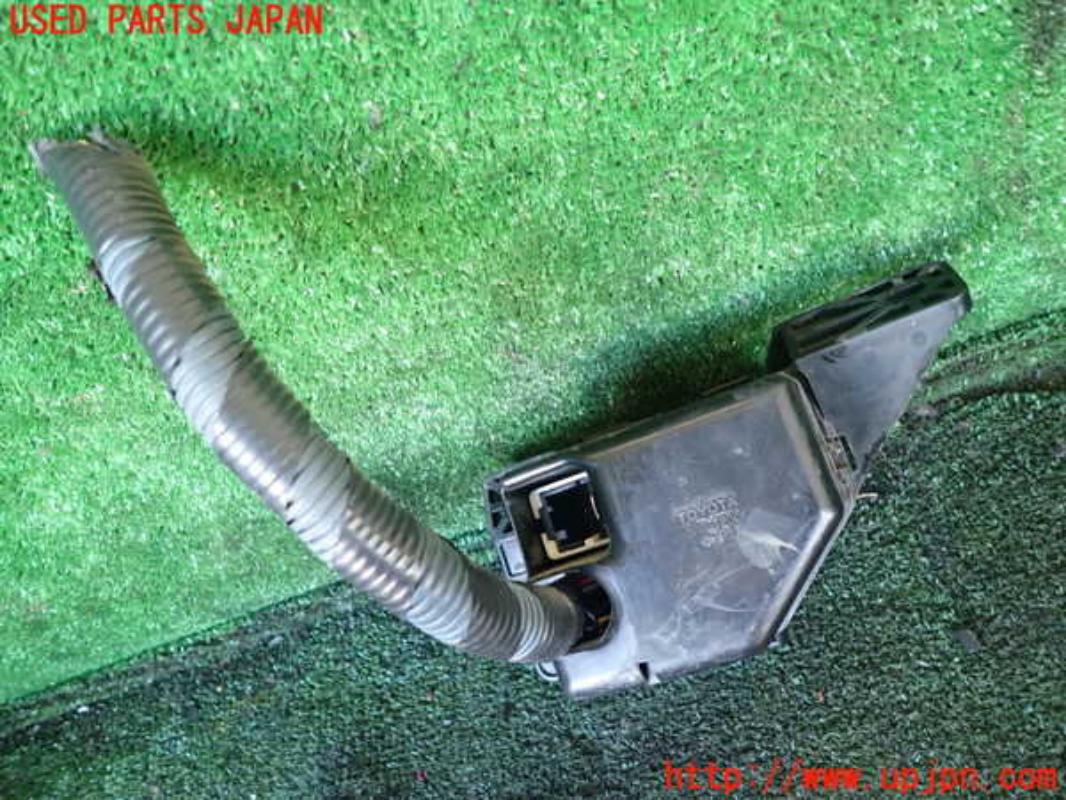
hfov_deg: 69.4
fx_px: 770
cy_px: 400
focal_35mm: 25
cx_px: 533
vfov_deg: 54.9
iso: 320
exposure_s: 1/30
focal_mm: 4.5
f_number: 2
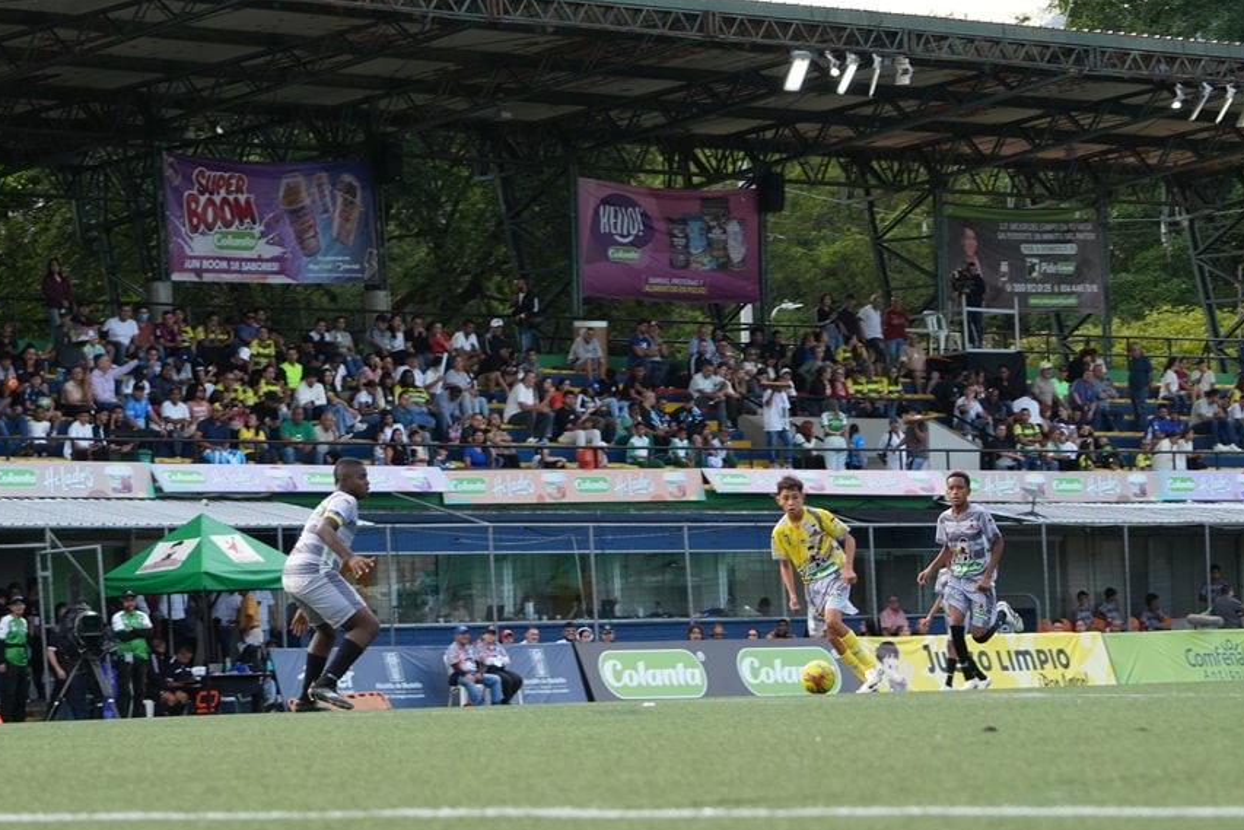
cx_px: 576
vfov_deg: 7.9
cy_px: 525
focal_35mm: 173
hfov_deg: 11.9
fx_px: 5979
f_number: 4.5
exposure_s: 1/160
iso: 250
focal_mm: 82
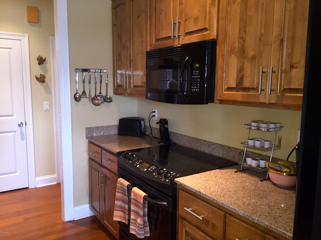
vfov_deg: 48.2
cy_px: 120
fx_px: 269
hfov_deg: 61.7
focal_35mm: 29
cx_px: 160
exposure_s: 1/30
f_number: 2.2
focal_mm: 4.15
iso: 80
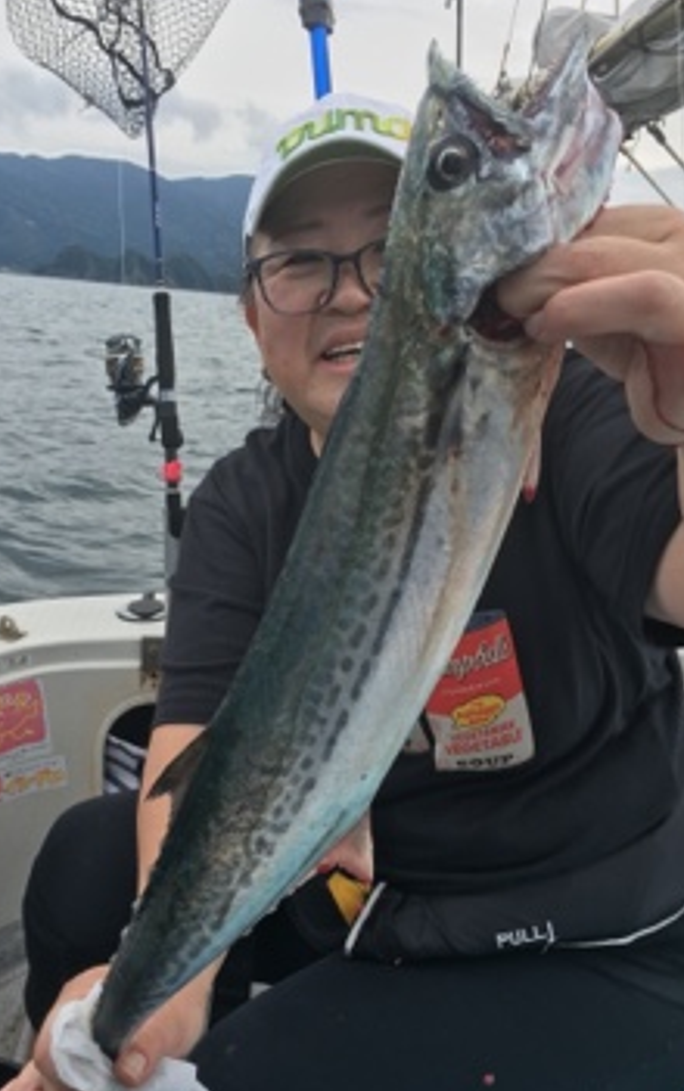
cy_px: 581
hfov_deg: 36.2
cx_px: 267
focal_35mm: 35
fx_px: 1042
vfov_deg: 55.2
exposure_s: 1/894
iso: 25
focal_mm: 4.15
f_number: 2.2
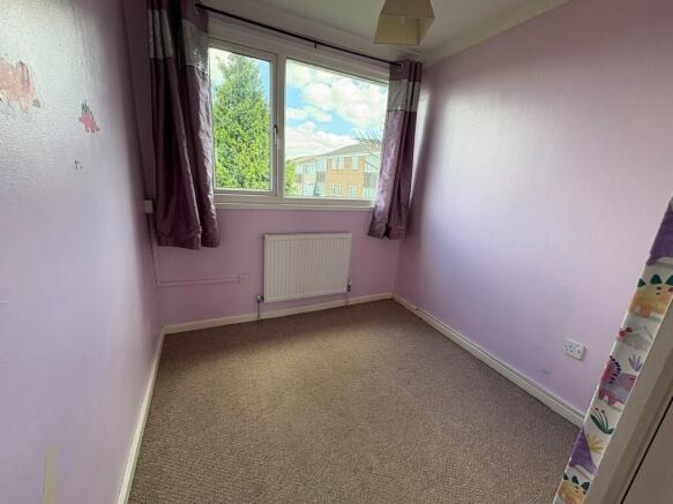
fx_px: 272
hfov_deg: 102.1
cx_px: 336
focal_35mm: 14
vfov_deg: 85.7
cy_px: 252
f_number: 2.2
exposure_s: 1/101
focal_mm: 2.22
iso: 64
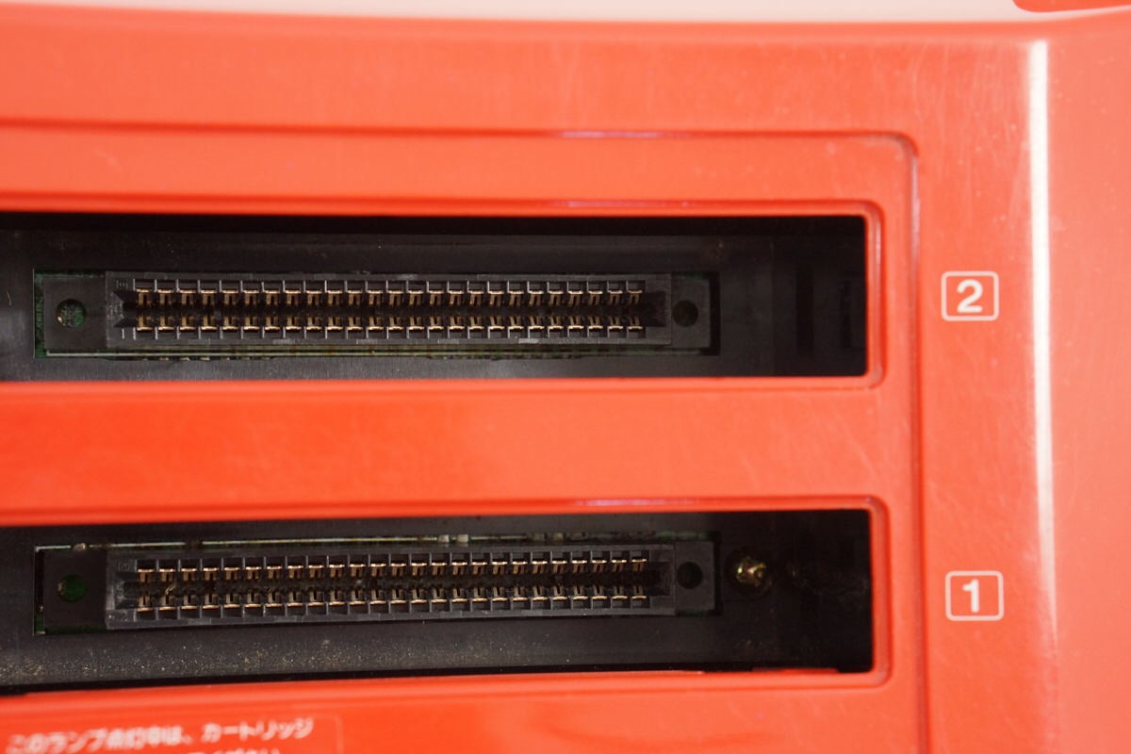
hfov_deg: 27.0
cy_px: 377
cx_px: 566
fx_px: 2356
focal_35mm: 75
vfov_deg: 18.2
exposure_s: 1/50
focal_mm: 50
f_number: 5.6
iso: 1600
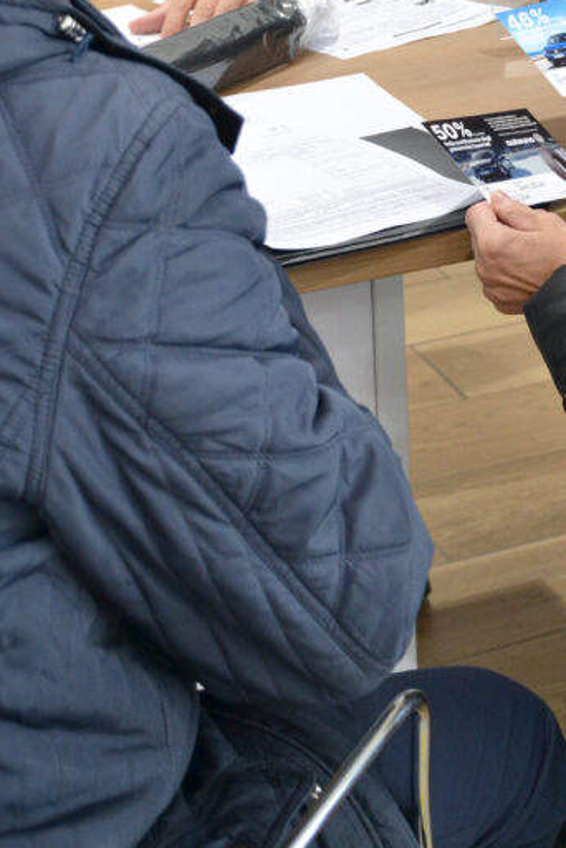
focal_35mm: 102
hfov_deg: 13.3
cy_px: 70
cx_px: 482
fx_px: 2402
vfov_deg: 19.6
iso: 1000
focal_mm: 34
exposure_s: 1/60
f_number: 4.5
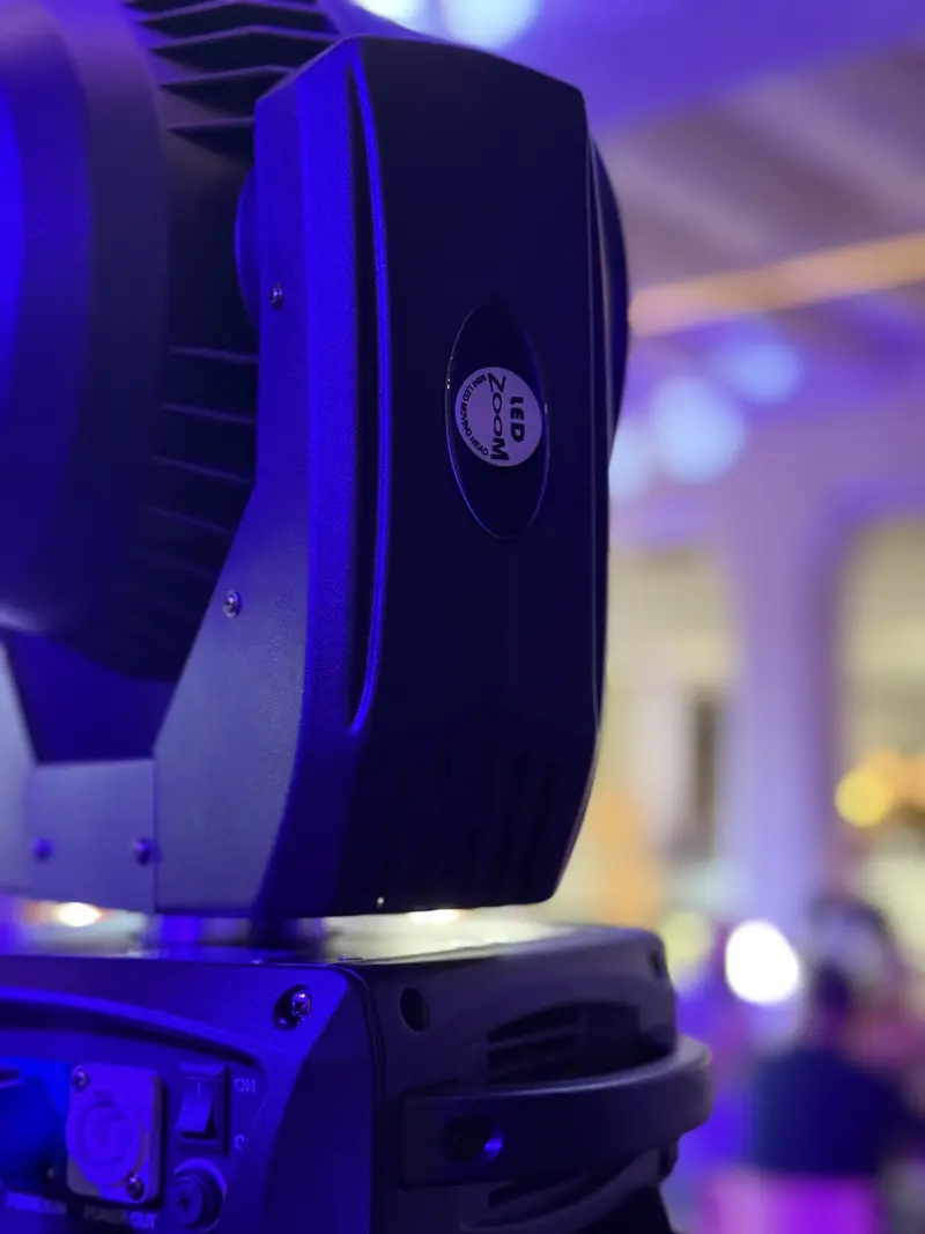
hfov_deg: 30.3
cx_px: 462
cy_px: 617
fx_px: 1711
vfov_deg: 39.7
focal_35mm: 48
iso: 200
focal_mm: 6.76
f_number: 1.78
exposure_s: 1/60
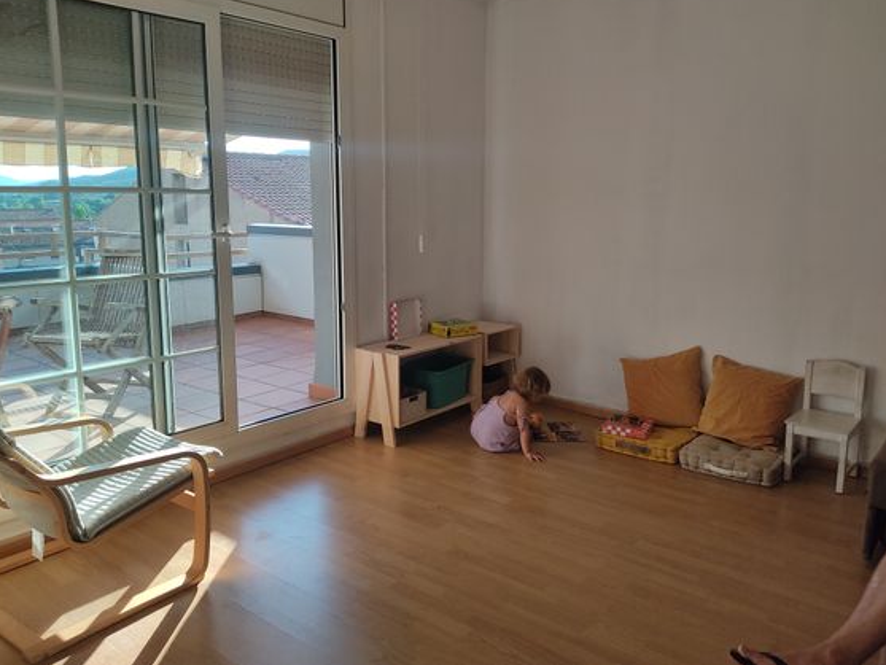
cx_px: 439
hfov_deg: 63.4
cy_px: 309
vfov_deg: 49.7
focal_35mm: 28
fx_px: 717
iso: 100
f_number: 1.79
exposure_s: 1/243
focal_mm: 4.74
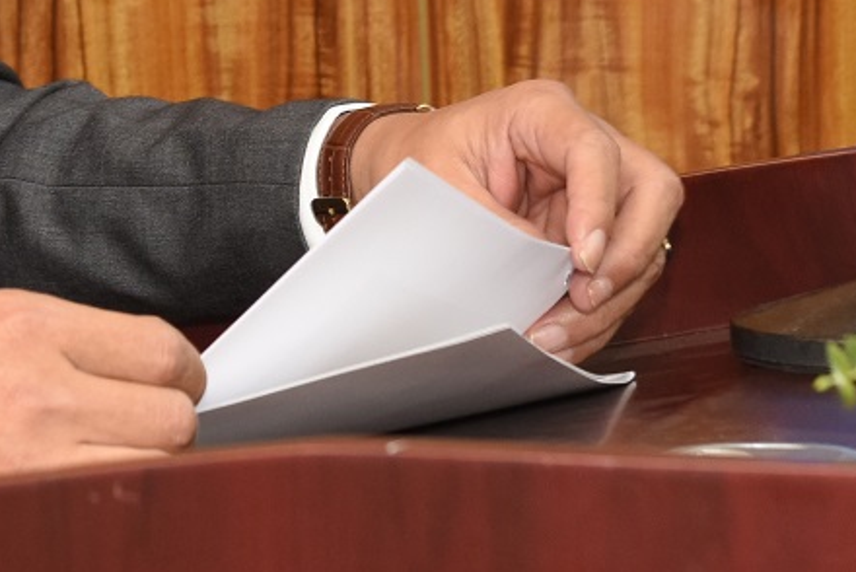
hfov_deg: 8.2
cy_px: -496
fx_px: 5972
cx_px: 76
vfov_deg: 5.4
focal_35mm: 251
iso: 800
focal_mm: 50
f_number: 5.6
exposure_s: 1/60
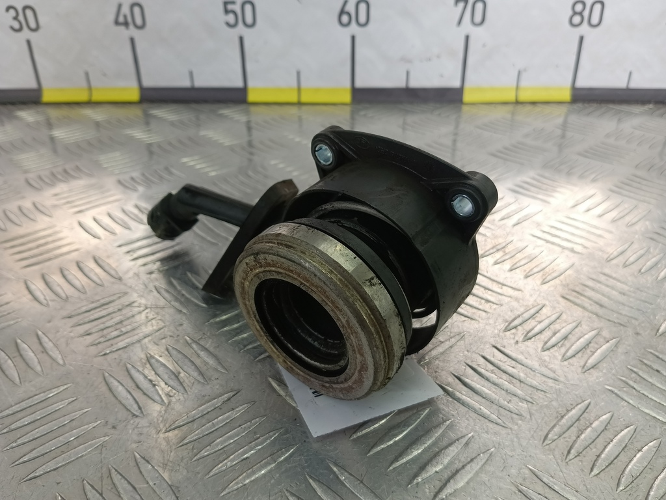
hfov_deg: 65.3
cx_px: 333
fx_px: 519
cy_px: 250
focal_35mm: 27
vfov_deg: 51.4
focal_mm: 4.11
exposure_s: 1/100
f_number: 1.6
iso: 140
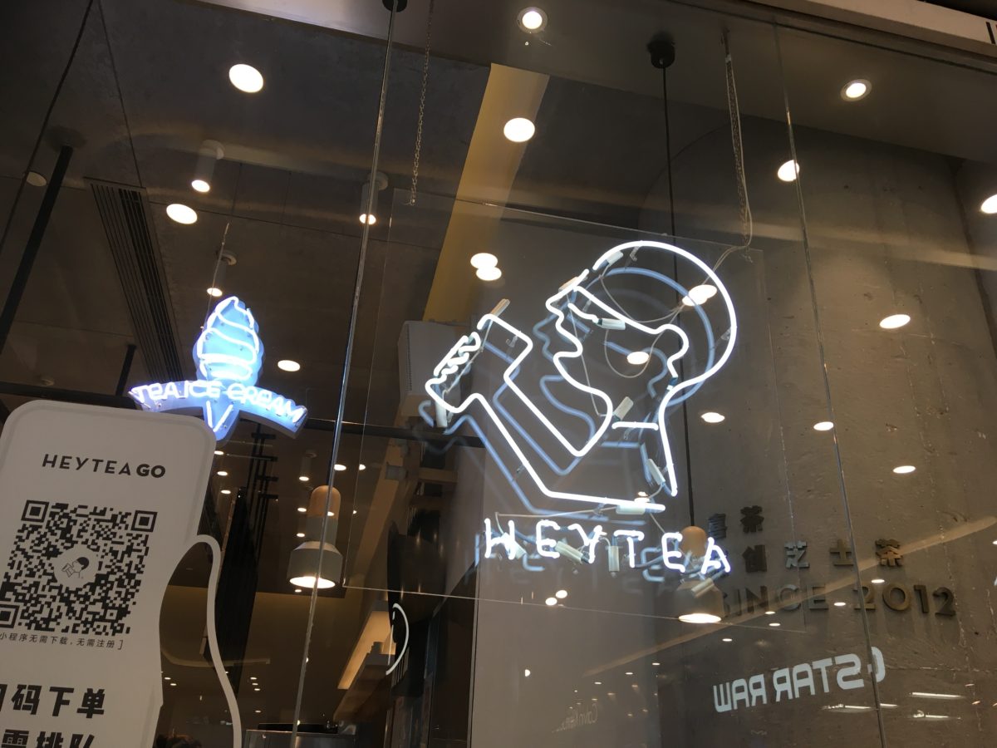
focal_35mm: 29
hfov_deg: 61.7
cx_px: 498
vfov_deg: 48.2
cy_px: 374
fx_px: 835
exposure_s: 1/33
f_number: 2.2
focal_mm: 4.15
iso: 25
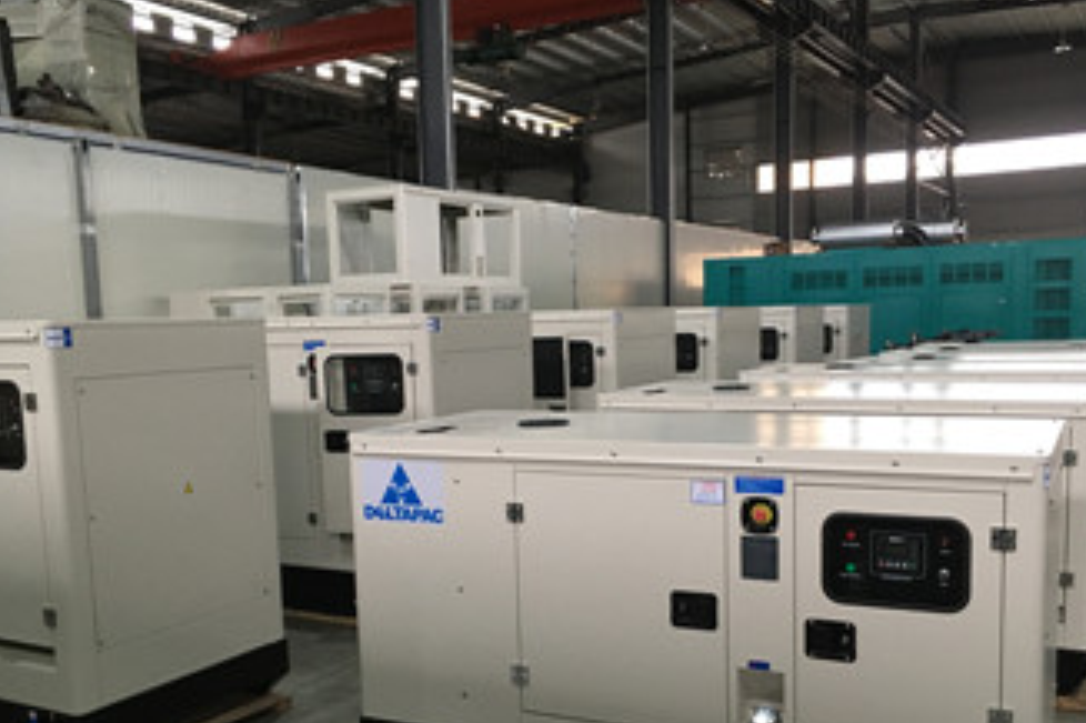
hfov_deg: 51.9
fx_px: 1116
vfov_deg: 35.7
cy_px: 460
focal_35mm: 37
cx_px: 543
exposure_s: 1/33
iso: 160
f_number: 2.2
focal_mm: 4.15
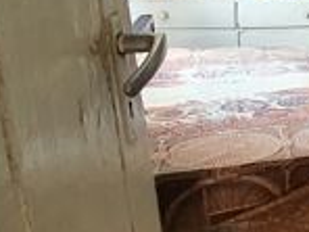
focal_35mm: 62
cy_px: 54
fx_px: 553
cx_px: 573
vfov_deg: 23.4
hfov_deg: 20.5
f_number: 2.2
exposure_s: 1/50
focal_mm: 1.8
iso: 320
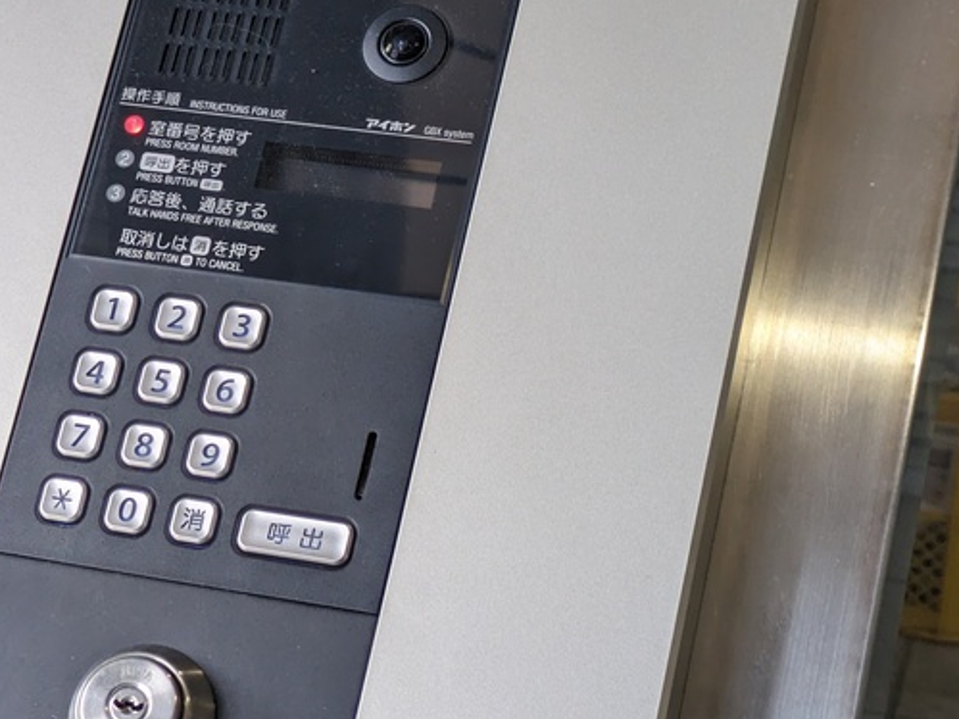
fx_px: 2714
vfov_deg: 15.1
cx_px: 285
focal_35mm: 98
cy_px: 463
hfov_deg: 19.9
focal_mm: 5.43
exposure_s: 1/120
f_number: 1.89
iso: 118
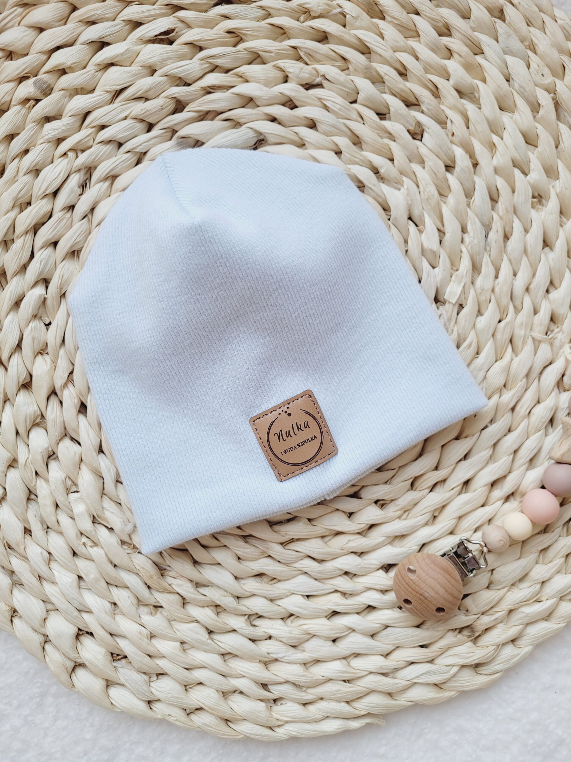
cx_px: 286
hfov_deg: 53.1
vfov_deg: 67.3
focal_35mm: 26
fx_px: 572
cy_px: 381
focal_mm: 5.4
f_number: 1.8
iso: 80
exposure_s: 1/100
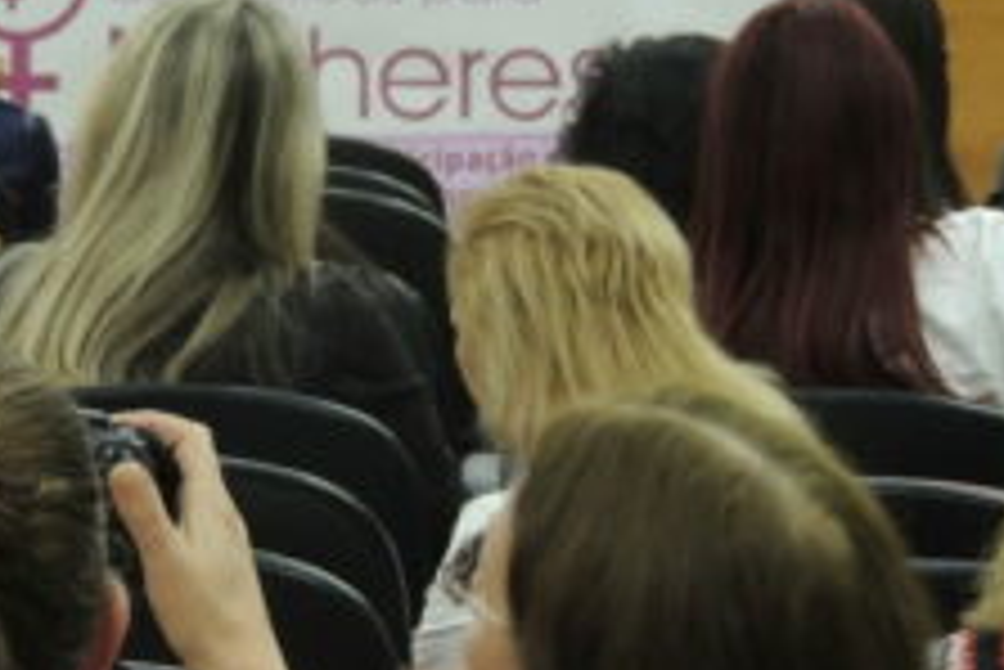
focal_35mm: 351
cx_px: 203
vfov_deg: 3.9
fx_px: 9795
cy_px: 58
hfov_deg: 5.9
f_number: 4.4
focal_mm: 25.8
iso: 500
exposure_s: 1/30
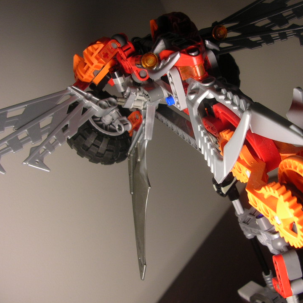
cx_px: 204
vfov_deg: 38.3
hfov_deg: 37.9
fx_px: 436
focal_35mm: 44
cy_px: 150
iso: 50
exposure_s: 1/62.2
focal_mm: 5.8
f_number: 2.8
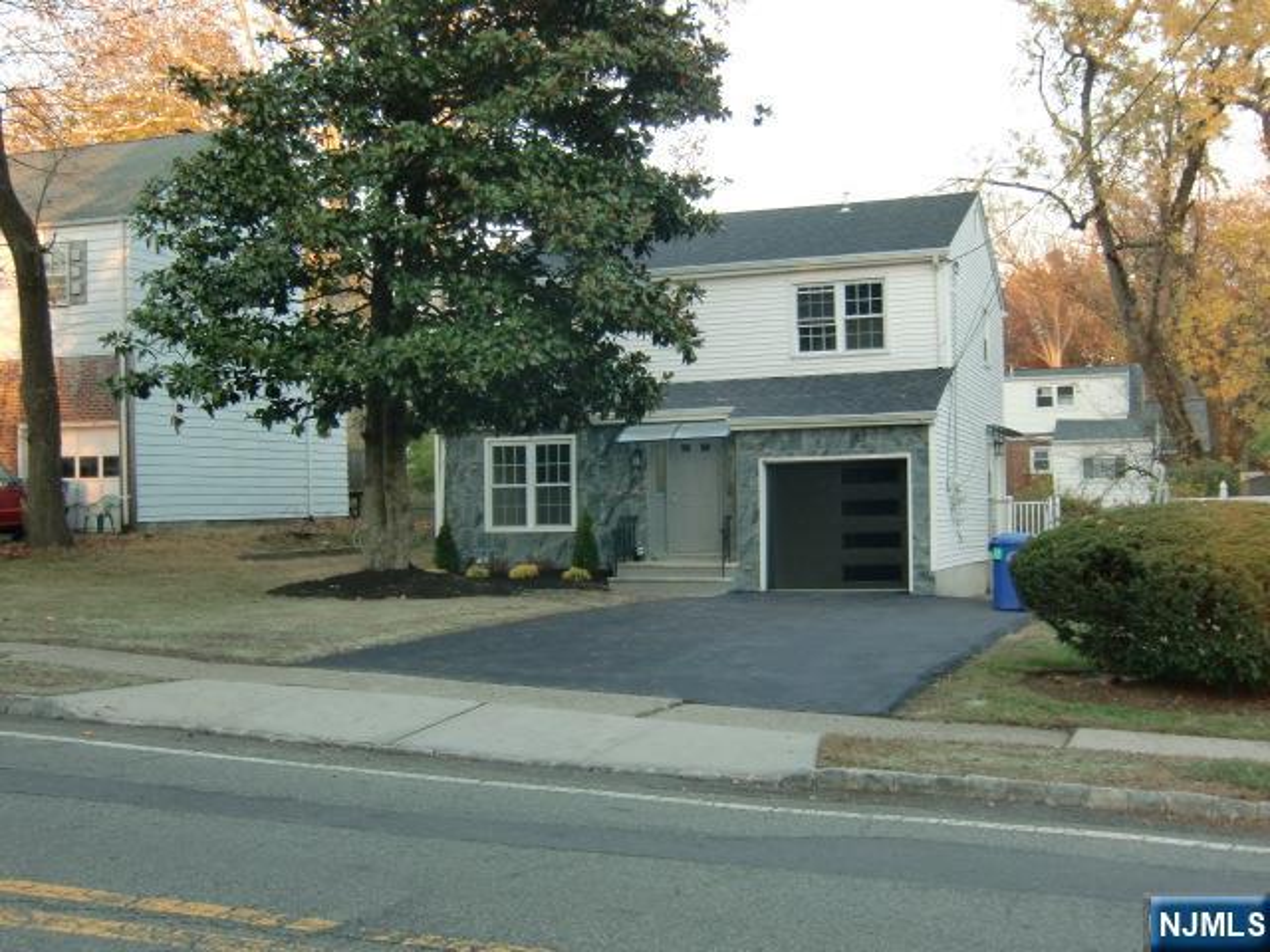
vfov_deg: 36.0
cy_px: 476
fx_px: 1468
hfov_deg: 46.8
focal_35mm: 40
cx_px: 635
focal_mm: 7.1
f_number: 3.8
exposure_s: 1/60
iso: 160
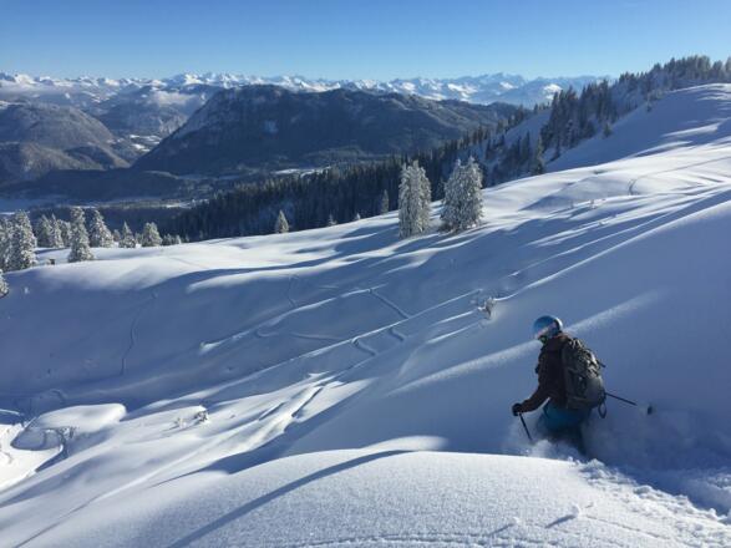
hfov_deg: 61.7
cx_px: 366
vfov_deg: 48.2
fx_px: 612
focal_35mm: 29
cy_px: 274
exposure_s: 1/3300
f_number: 2.2
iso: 32
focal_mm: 4.15
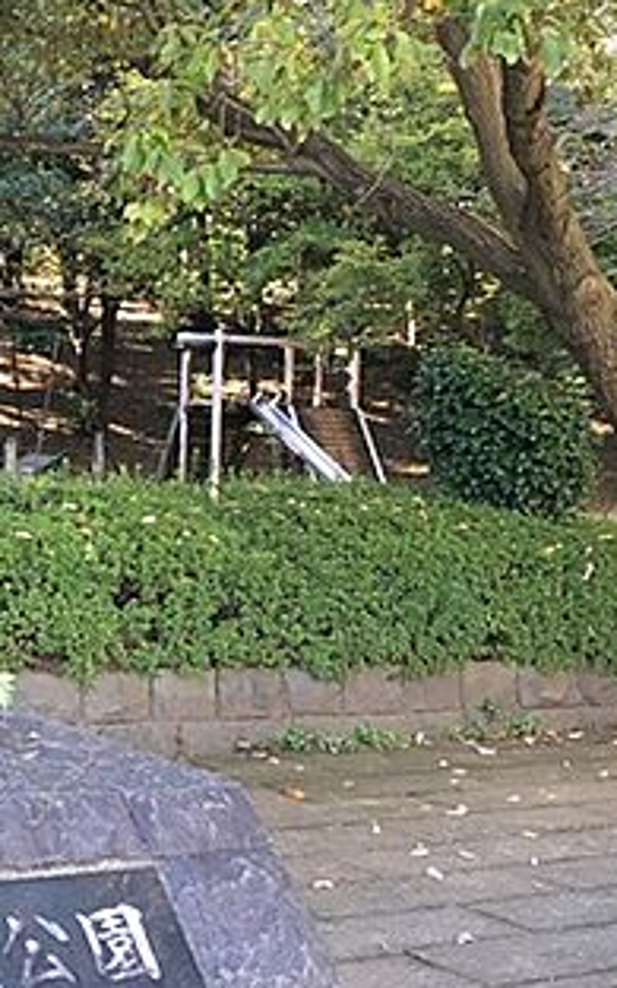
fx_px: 1641
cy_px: 375
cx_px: -82
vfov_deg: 33.3
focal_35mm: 61
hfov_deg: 20.2
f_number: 2.2
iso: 32
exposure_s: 1/30
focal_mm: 4.15
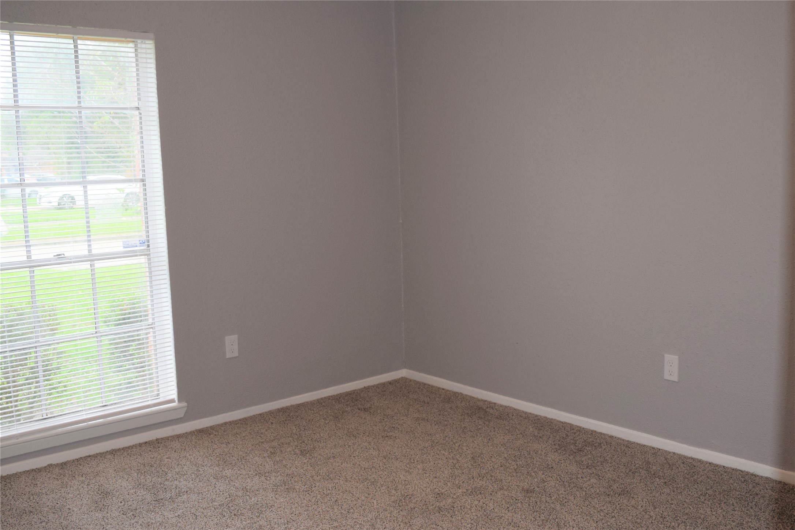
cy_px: 265
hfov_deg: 53.1
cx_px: 398
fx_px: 795
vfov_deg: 36.9
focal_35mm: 36
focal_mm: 24
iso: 720
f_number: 5.6
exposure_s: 1/125
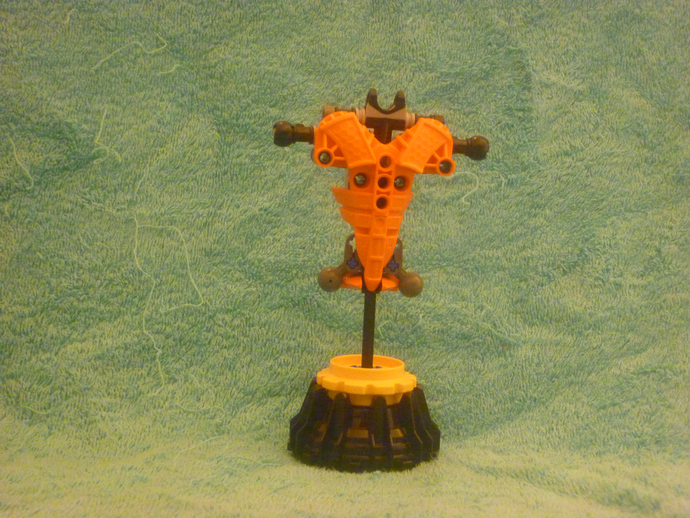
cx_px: 345
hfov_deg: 34.3
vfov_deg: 26.1
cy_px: 259
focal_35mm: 56
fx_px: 1116
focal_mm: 9.2
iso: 800
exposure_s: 1/10
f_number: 3.4
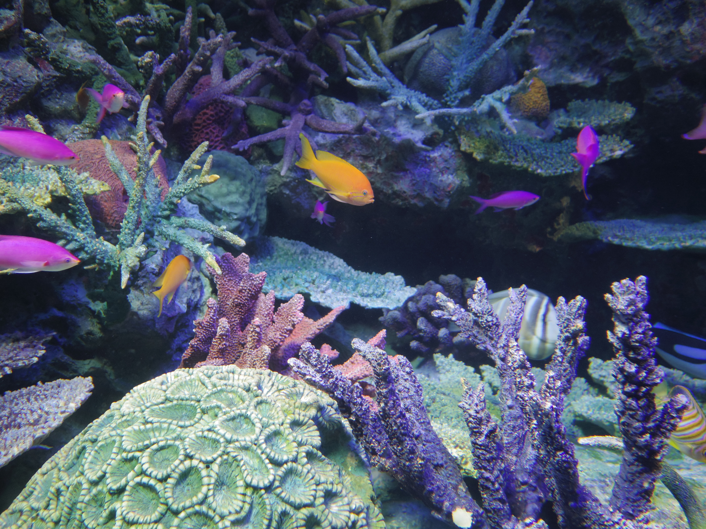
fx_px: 795
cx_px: 353
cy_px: 264
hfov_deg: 47.9
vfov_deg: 36.8
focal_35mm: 39
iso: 200
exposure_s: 1/60
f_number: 1.9
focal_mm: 8.5
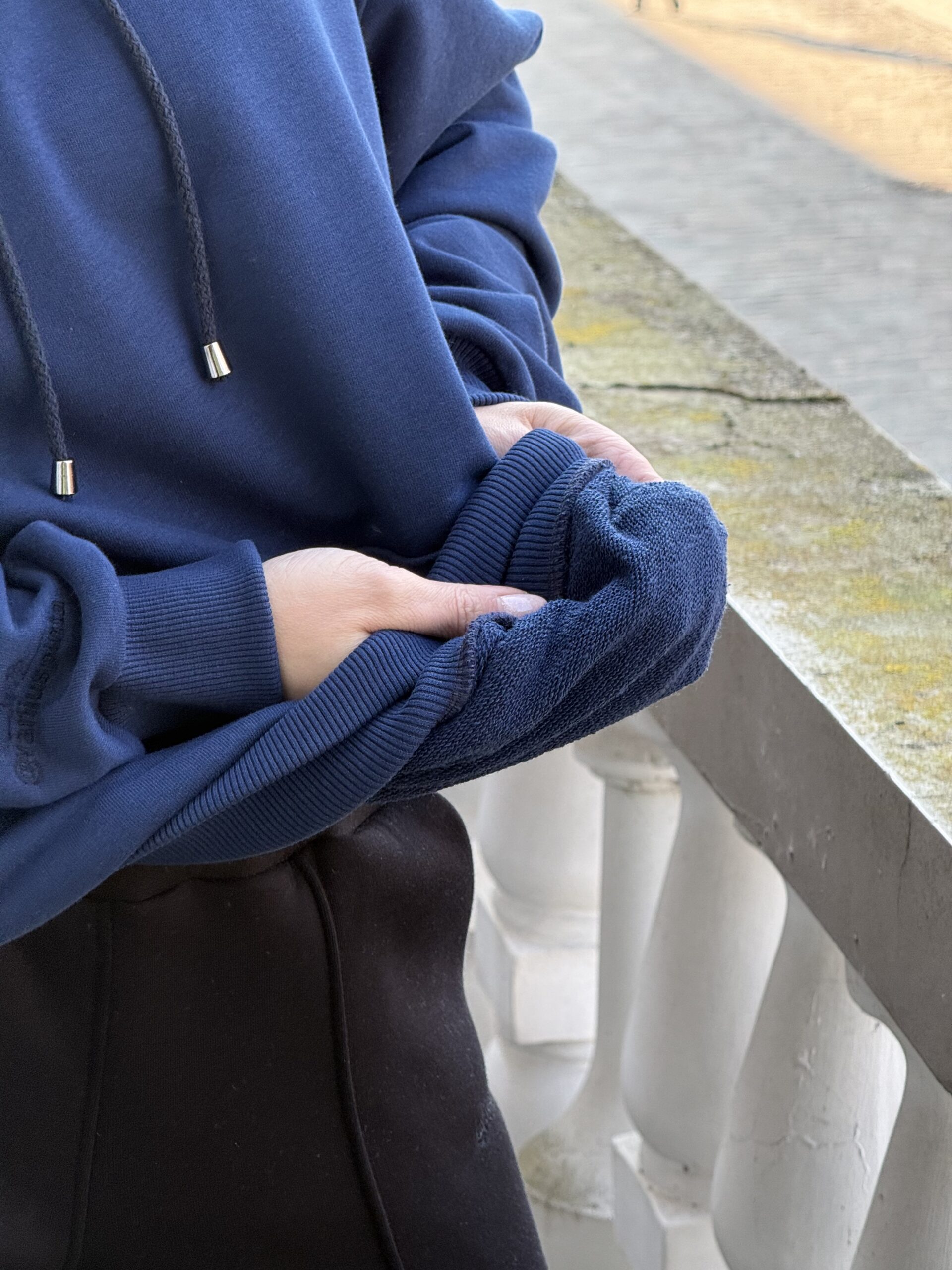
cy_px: 635
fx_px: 4400
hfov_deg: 12.3
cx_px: 476
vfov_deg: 16.4
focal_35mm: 120
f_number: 2.8
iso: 64
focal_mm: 15.66
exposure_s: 1/99
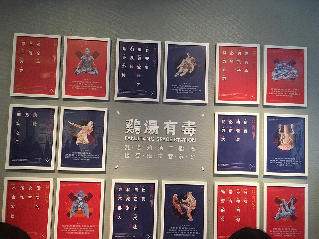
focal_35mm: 29
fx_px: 267
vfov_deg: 48.2
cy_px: 120
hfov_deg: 61.7
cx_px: 160
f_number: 2.2
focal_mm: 4.15
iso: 200
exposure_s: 1/33
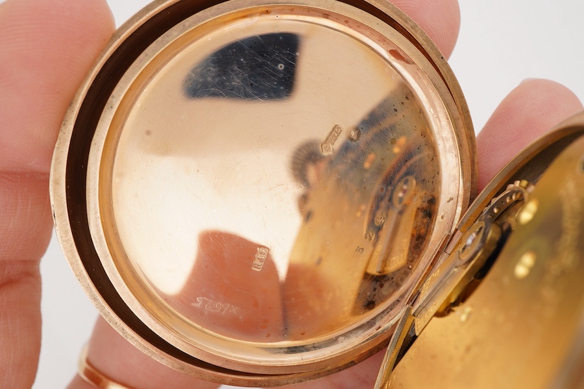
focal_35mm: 45
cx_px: 292
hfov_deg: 43.6
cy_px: 194
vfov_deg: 29.9
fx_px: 730
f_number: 22
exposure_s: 1/125
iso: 250
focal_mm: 30
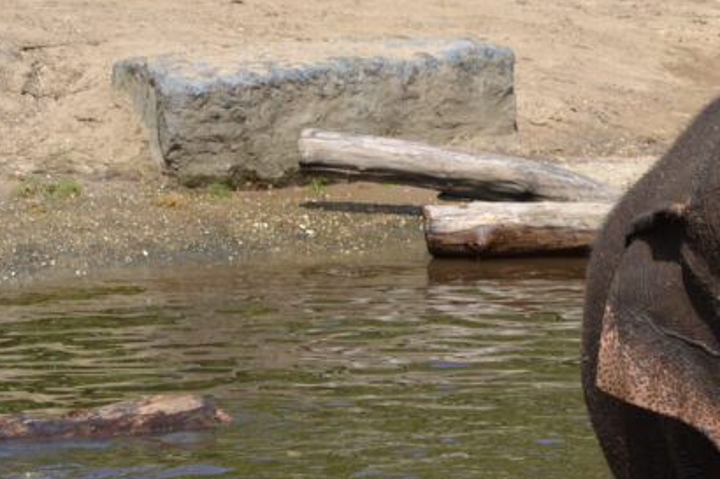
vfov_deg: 3.1
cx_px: 860
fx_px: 8996
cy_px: 501
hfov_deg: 4.6
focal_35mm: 450
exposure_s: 1/250
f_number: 8
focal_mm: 120
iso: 100
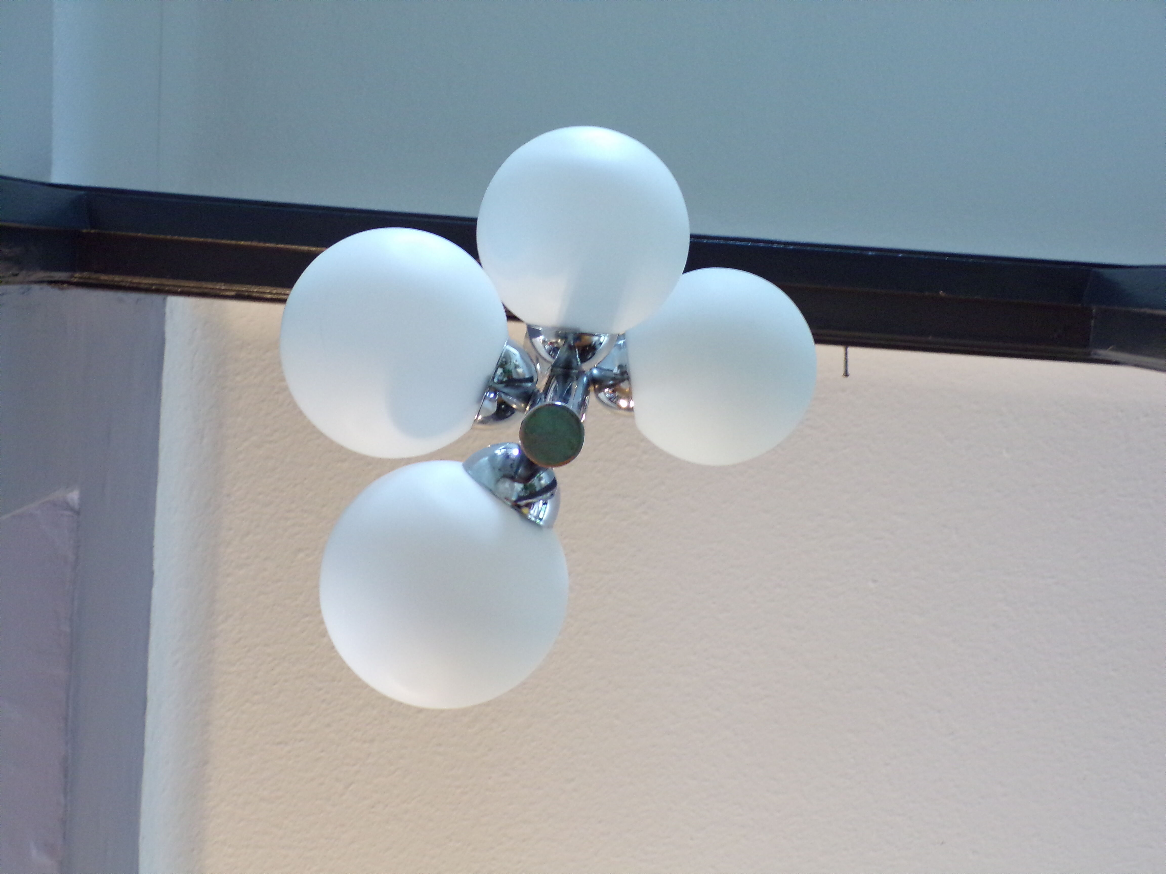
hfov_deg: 38.9
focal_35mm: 49
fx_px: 1651
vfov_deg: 29.7
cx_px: 583
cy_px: 437
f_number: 3.5
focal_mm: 8.7
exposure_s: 1/17
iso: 385
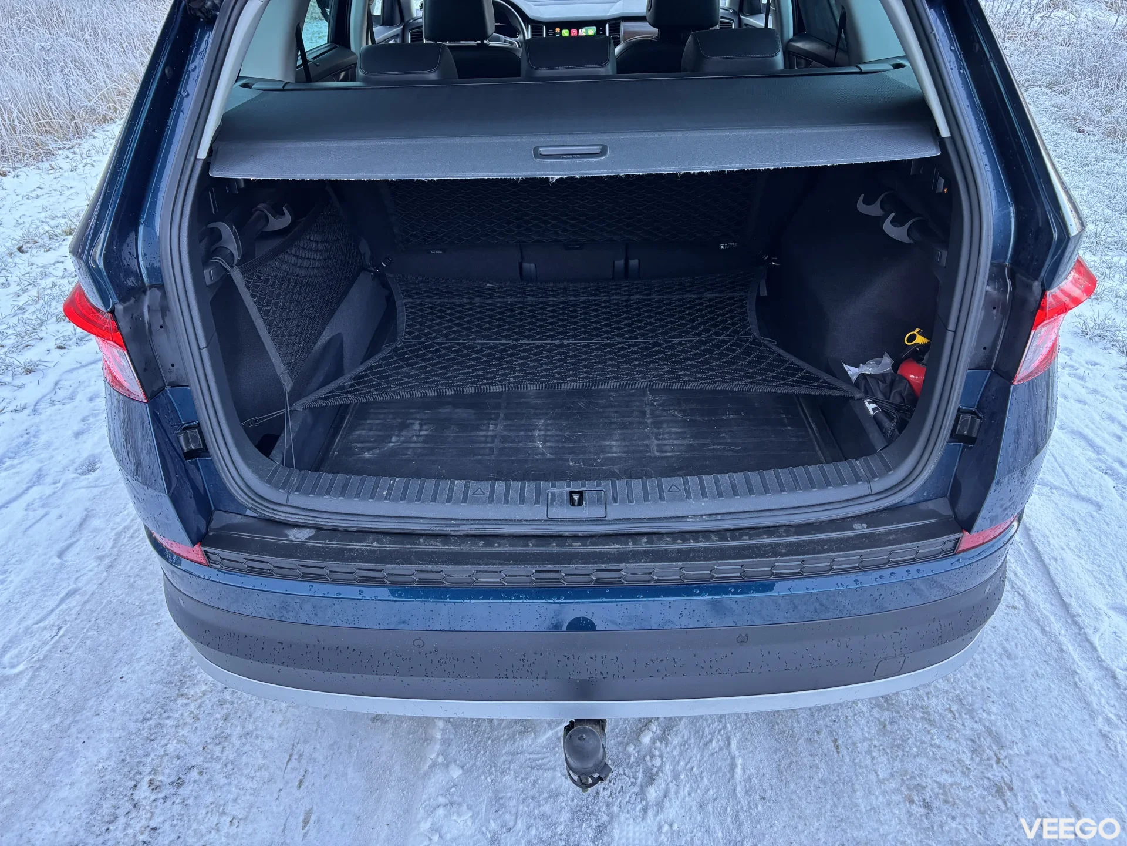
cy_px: 423
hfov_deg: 67.3
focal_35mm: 26
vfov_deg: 53.1
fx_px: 846
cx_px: 564
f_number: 1.6
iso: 125
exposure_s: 1/115
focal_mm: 5.96
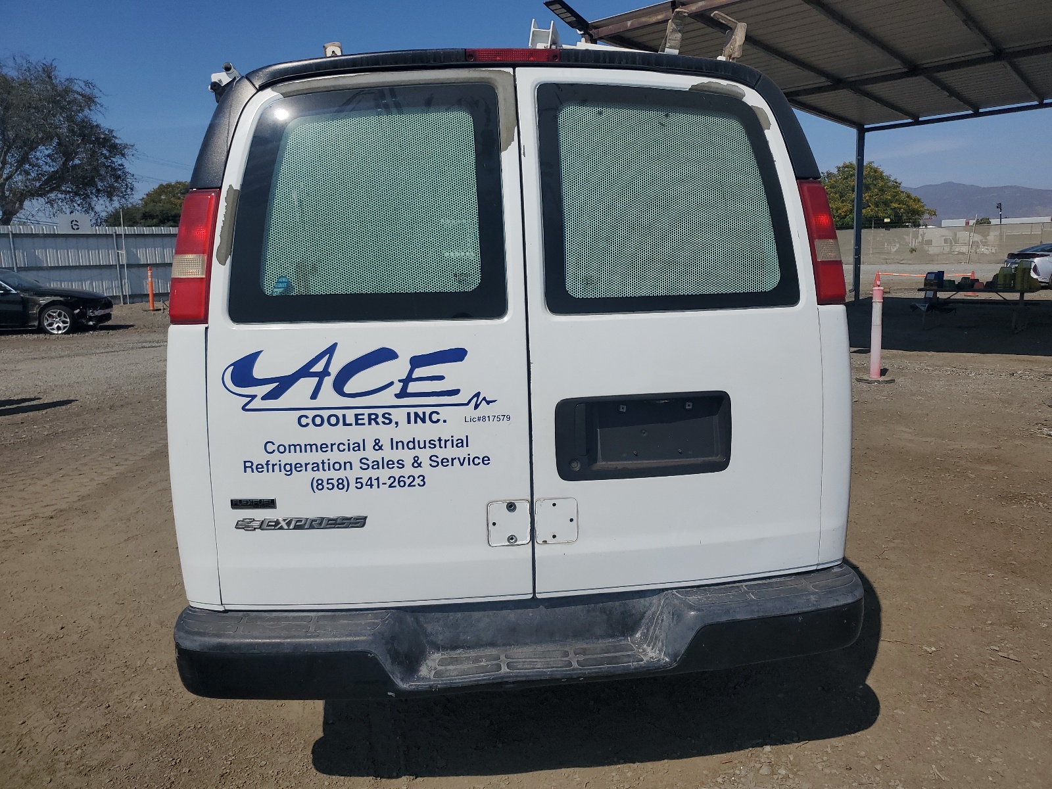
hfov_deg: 67.3
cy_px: 394
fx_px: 790
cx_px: 526
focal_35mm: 26
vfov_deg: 53.1
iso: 51
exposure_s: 1/10000
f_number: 1.5
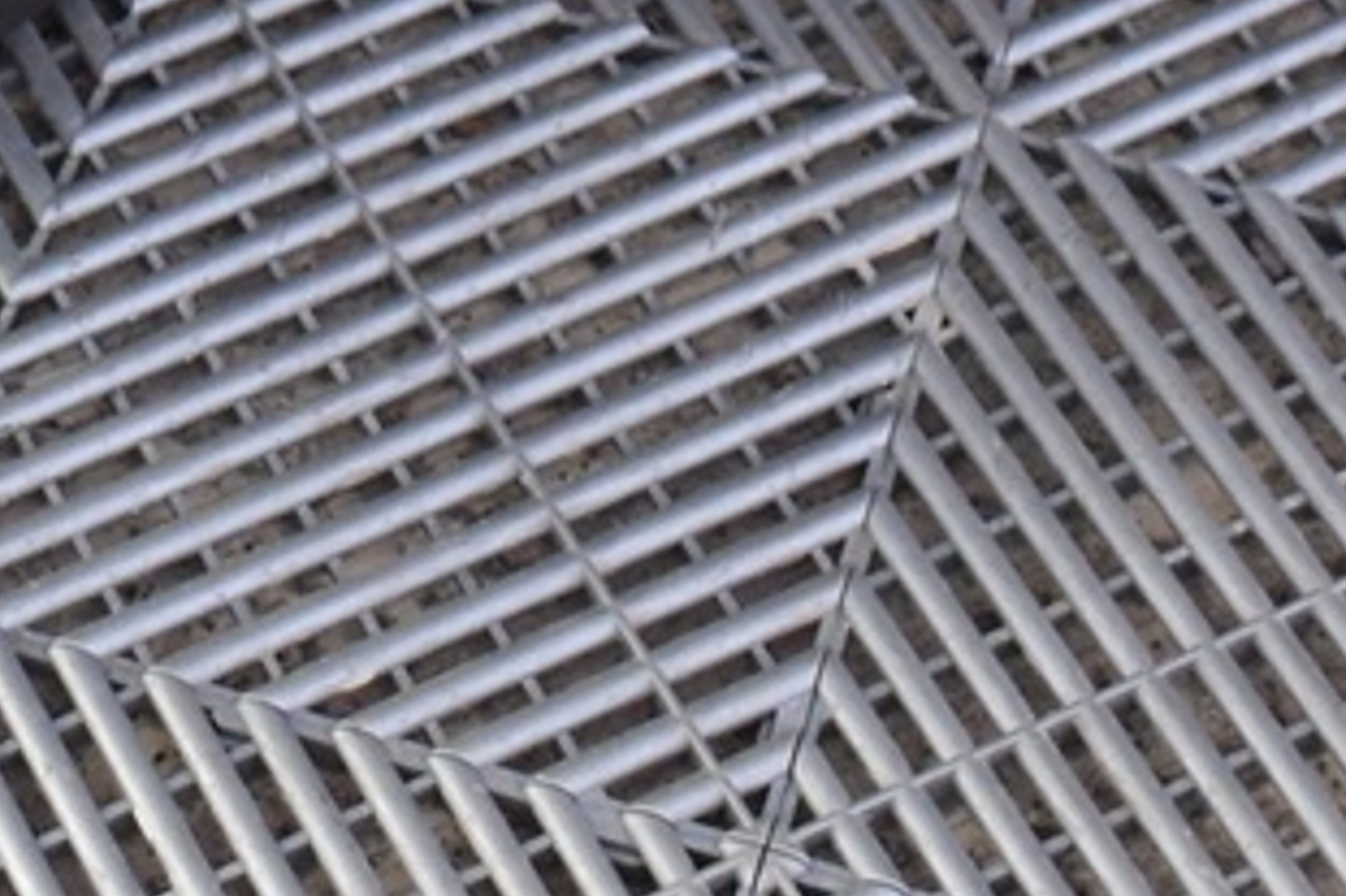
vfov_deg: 7.3
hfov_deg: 11.8
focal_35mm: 172
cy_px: -1433
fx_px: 6427
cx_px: -143
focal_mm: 22
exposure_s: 1/15
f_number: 5
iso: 1250
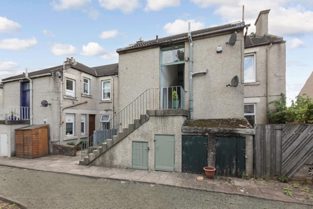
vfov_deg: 77.3
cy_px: 104
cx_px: 156
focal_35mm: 15
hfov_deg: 100.4
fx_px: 130
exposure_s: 1/30
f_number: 11
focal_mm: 10
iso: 200
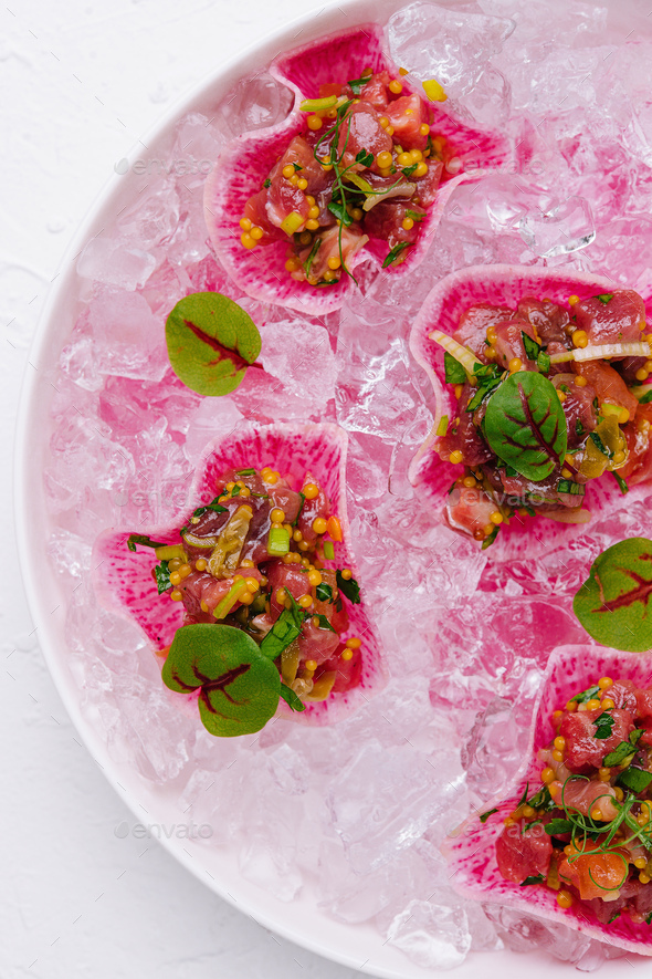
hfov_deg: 22.6
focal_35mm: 60
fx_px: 1630
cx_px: 326
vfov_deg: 33.4
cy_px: 490
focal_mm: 60
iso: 200
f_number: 10
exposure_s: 1/160
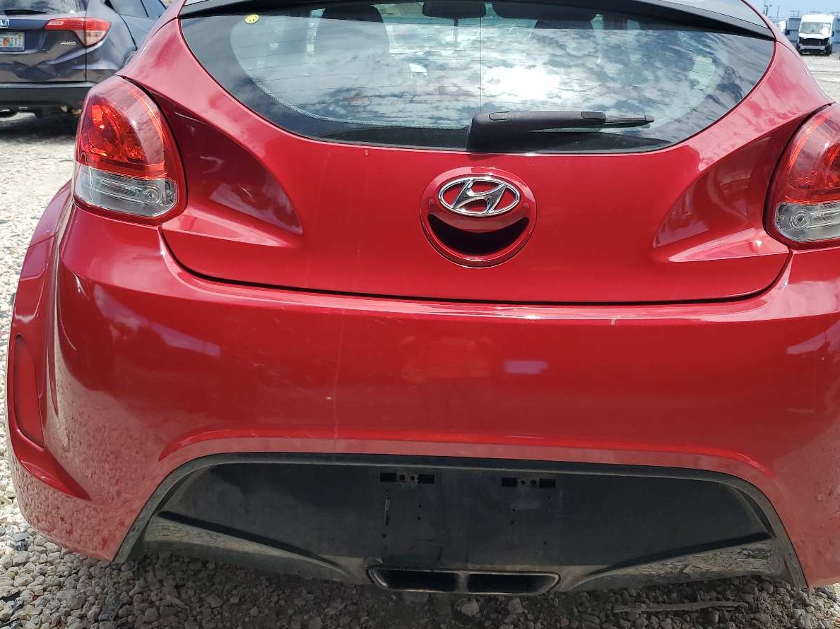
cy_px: 259
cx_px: 439
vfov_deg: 40.5
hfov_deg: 52.6
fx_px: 849
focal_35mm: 35
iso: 50
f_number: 1.5
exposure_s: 1/2500
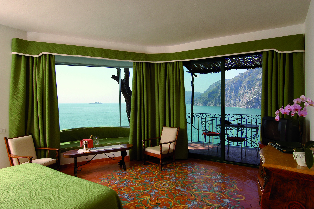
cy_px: 104
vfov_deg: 59.4
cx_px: 157
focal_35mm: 21
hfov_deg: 81.3
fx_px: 183
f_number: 14
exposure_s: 1/125
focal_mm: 14
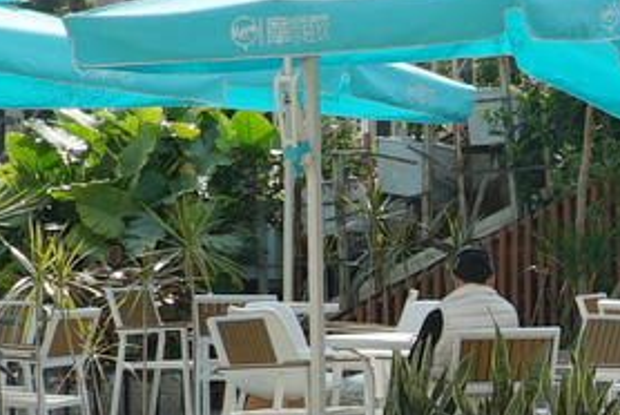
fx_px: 3155
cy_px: 353
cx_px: 901
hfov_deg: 10.8
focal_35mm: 183
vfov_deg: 7.5
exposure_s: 1/125
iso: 100
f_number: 11
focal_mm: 24
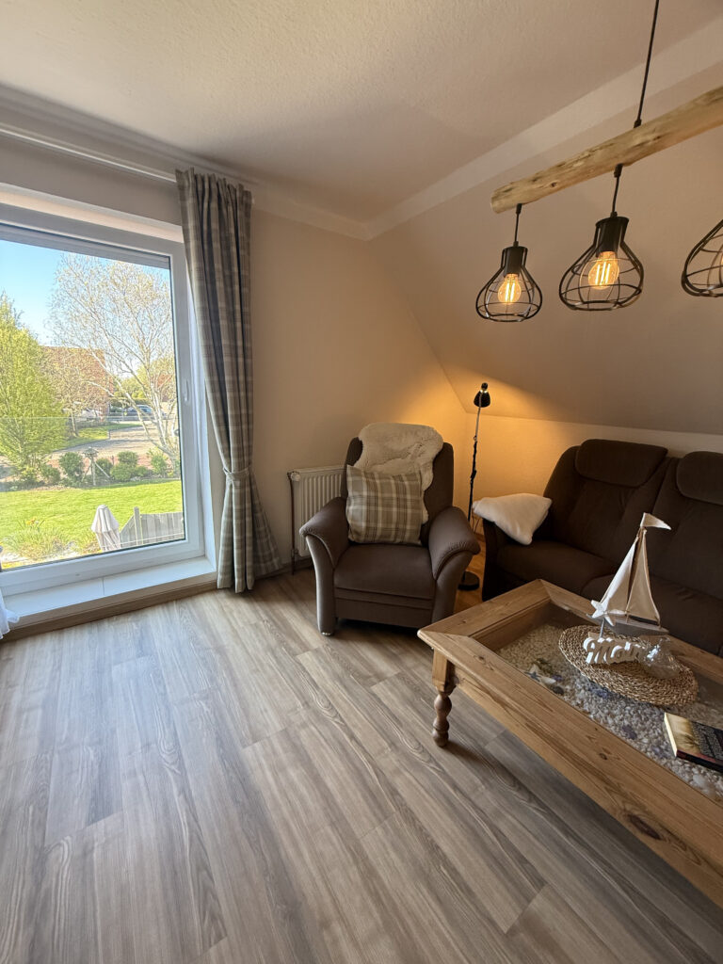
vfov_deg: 102.1
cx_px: 362
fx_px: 390
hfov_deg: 85.7
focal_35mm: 14
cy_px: 482
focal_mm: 2.22
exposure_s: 1/99
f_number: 2.2
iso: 250
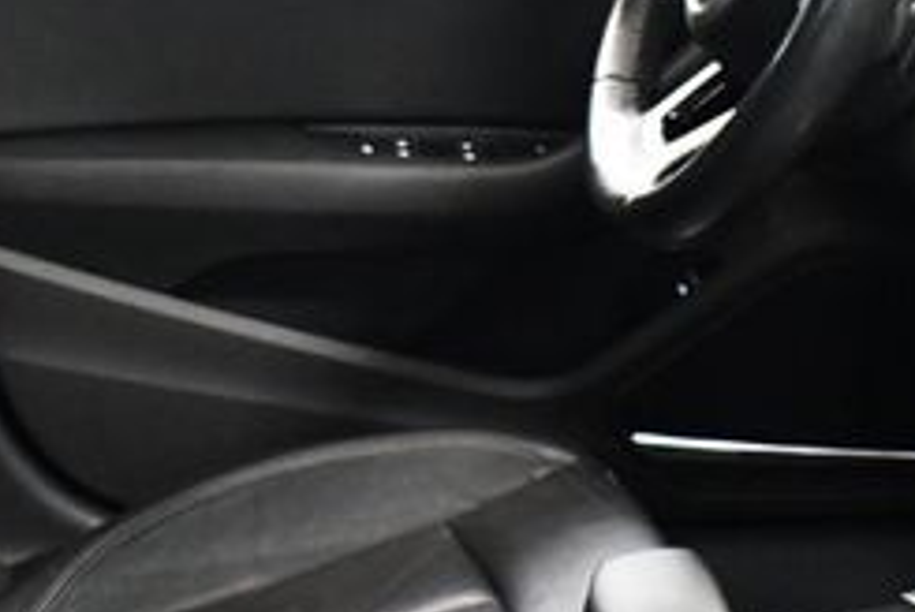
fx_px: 2392
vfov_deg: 14.6
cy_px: 179
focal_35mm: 94
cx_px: 254
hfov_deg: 21.5
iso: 4000
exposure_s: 1/60
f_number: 3.5
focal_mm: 18
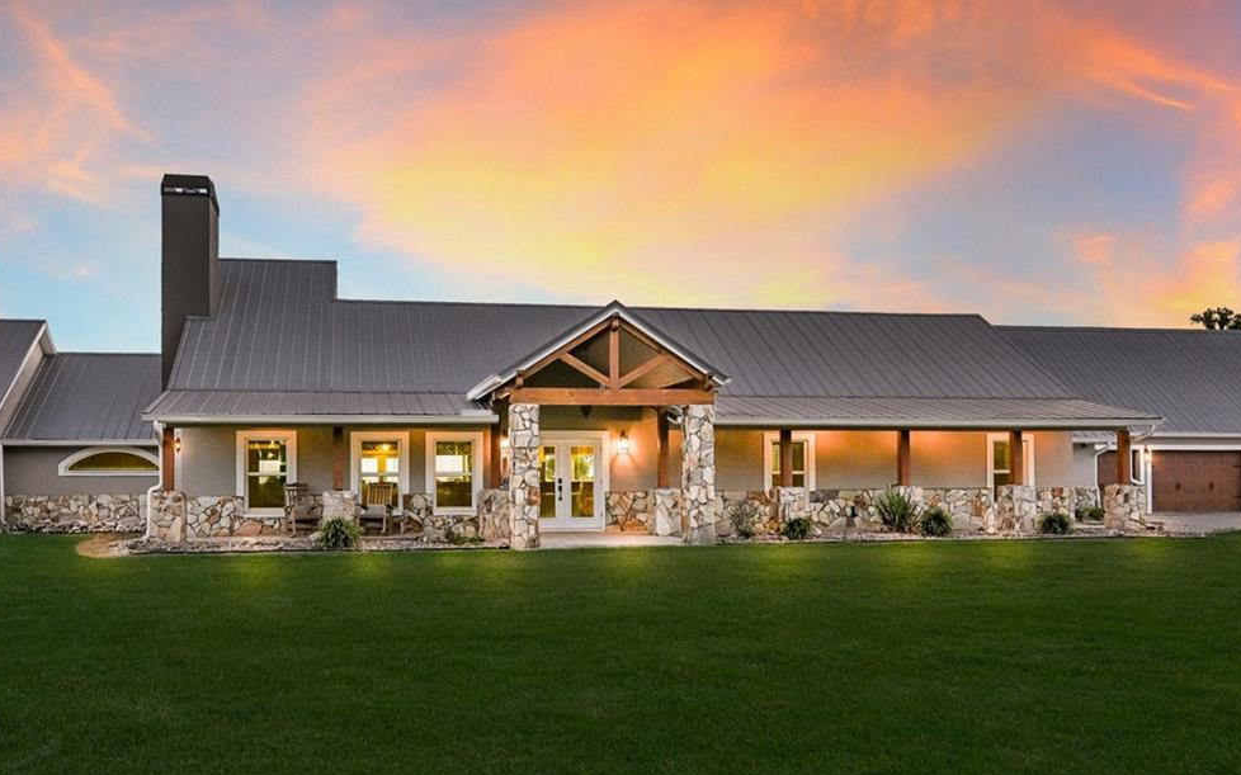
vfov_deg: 41.7
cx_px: 515
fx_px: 1015
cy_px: 452
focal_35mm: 30
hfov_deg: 62.5
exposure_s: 1/80
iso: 800
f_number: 8
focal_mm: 18
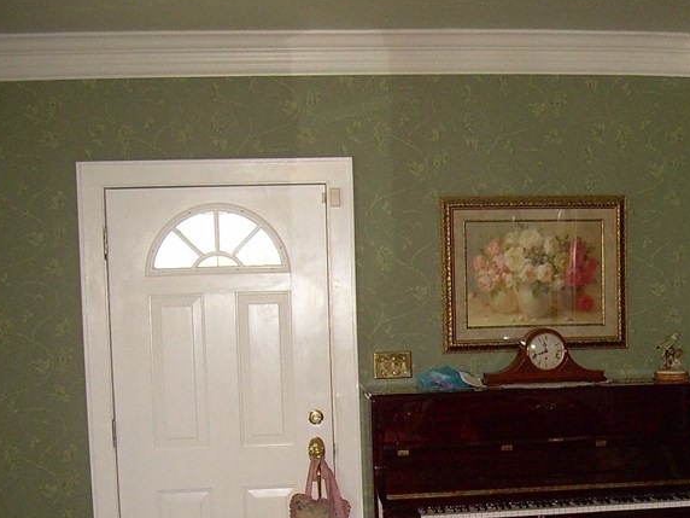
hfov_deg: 28.1
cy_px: 431
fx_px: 1355
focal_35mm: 68
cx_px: 528
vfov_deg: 21.3
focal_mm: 6.3
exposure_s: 1/60
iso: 200
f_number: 2.8
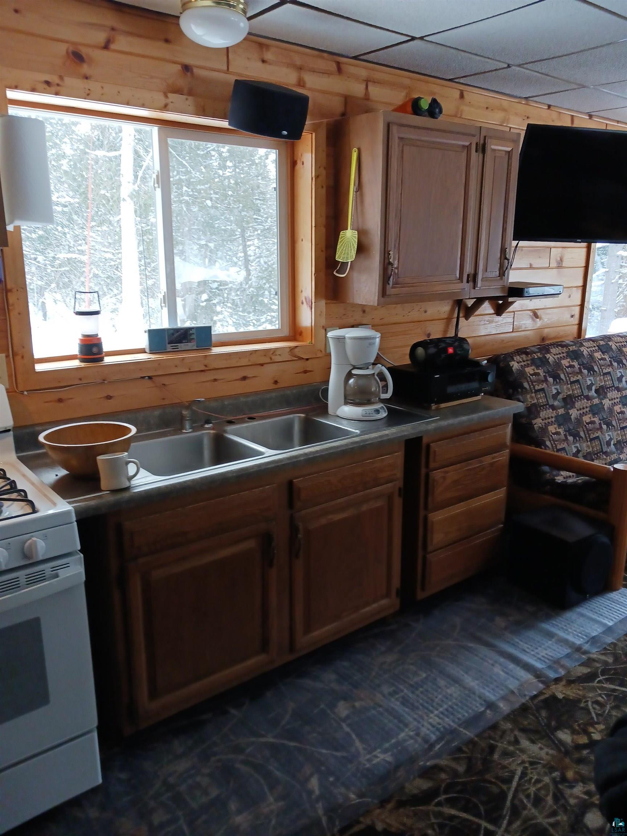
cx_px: 314
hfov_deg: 51.4
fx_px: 652
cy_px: 418
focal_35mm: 27
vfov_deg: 65.3
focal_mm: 4
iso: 160
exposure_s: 1/50
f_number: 1.8
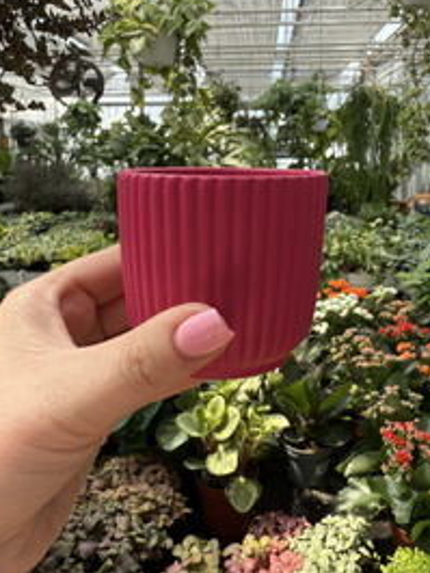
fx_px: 546
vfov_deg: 54.6
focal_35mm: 33
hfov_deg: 42.8
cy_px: 210
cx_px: 250
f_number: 2.2
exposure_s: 1/376
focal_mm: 2.22
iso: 40
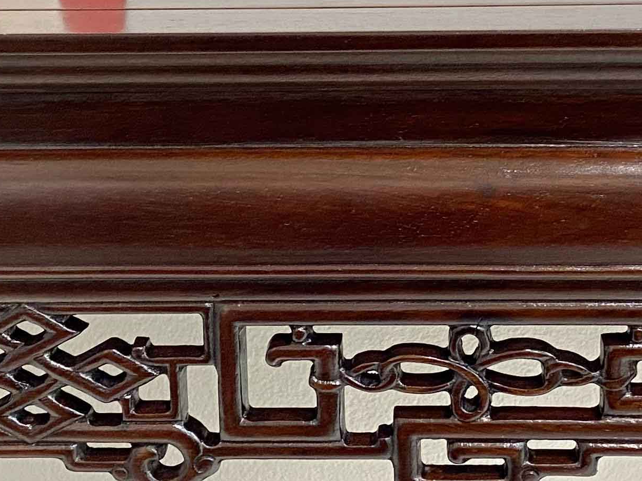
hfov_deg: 22.7
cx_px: 357
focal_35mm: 86
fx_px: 1595
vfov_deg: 17.1
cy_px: 157
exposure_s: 1/50
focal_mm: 4.25
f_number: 1.8
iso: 250
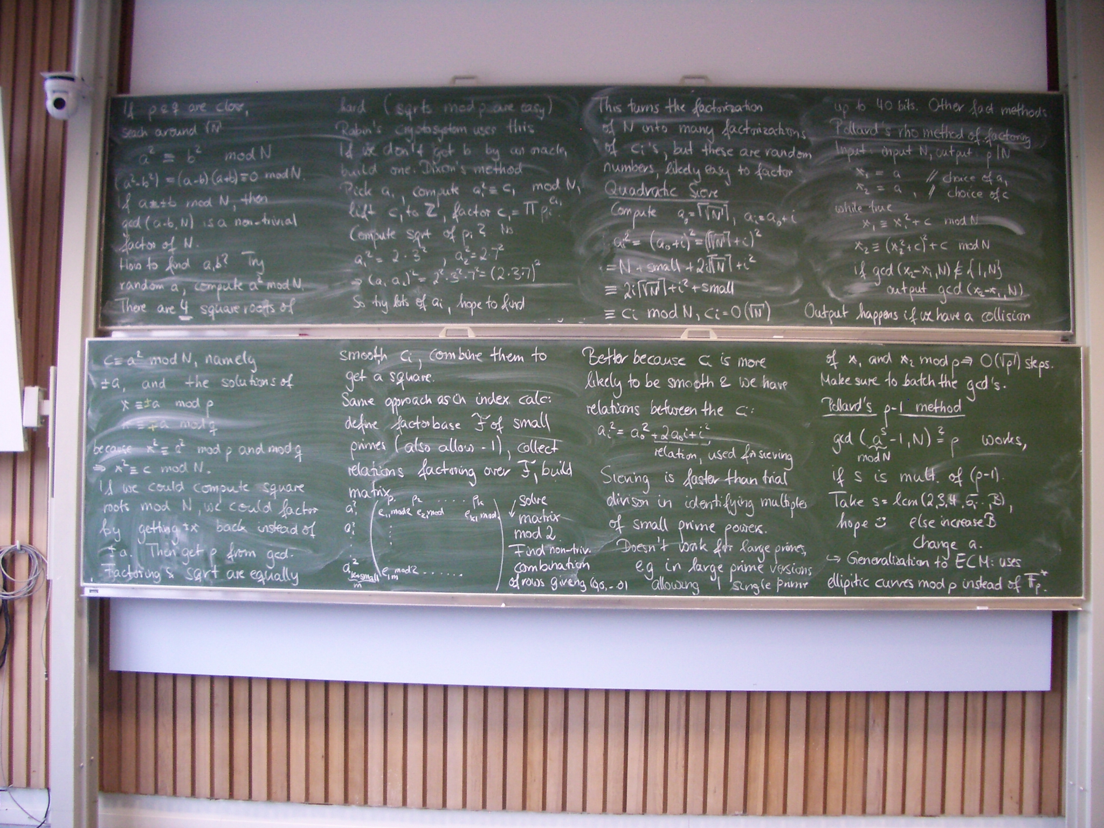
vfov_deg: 40.7
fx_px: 1116
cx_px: 552
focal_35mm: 35
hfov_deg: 52.6
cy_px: 414
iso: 200
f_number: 2.6
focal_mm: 5.8
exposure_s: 1/25
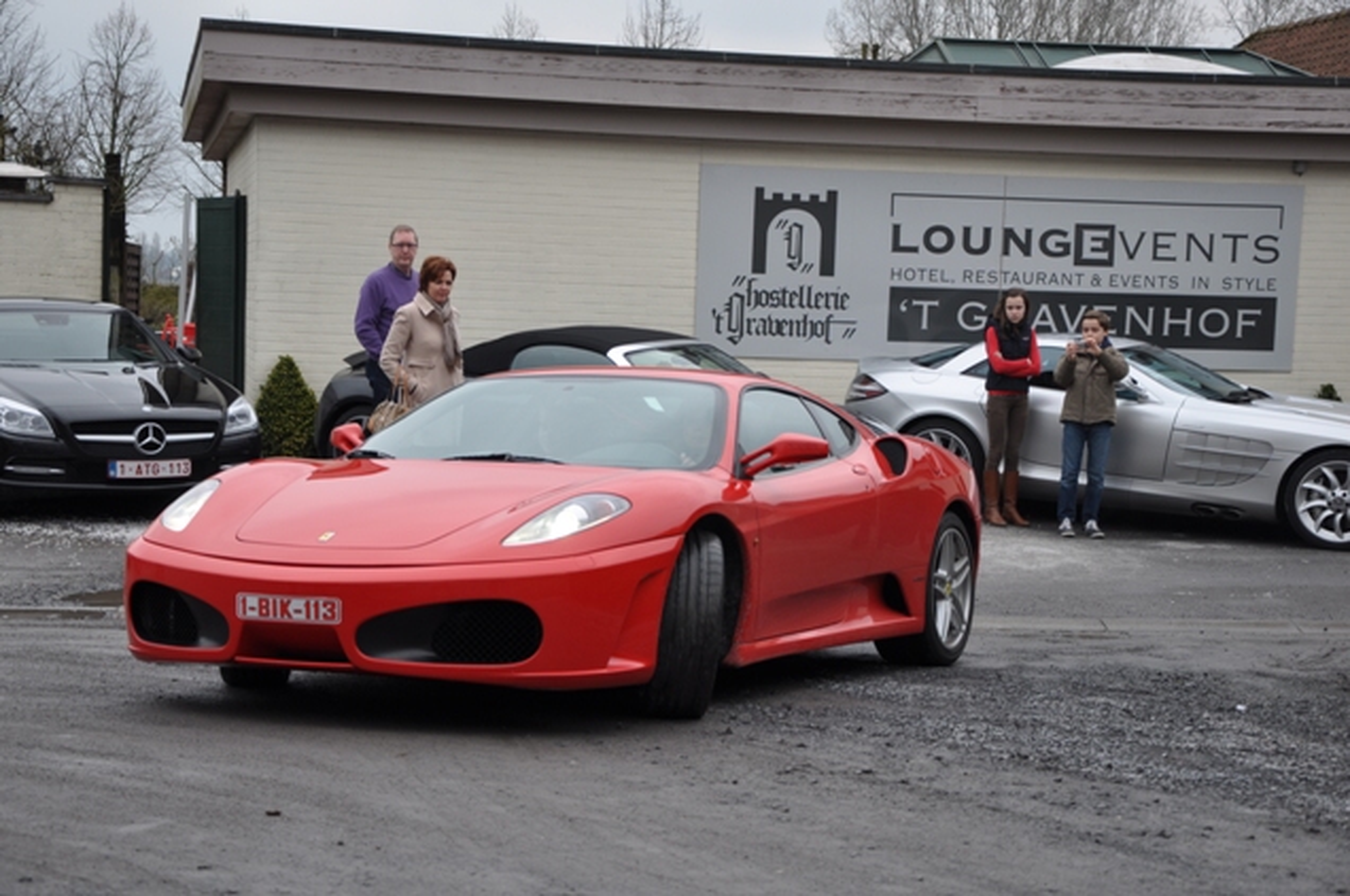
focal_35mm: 63
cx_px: 675
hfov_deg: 31.9
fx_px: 2359
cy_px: 448
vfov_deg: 21.5
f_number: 4.8
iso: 200
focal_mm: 42
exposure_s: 1/125
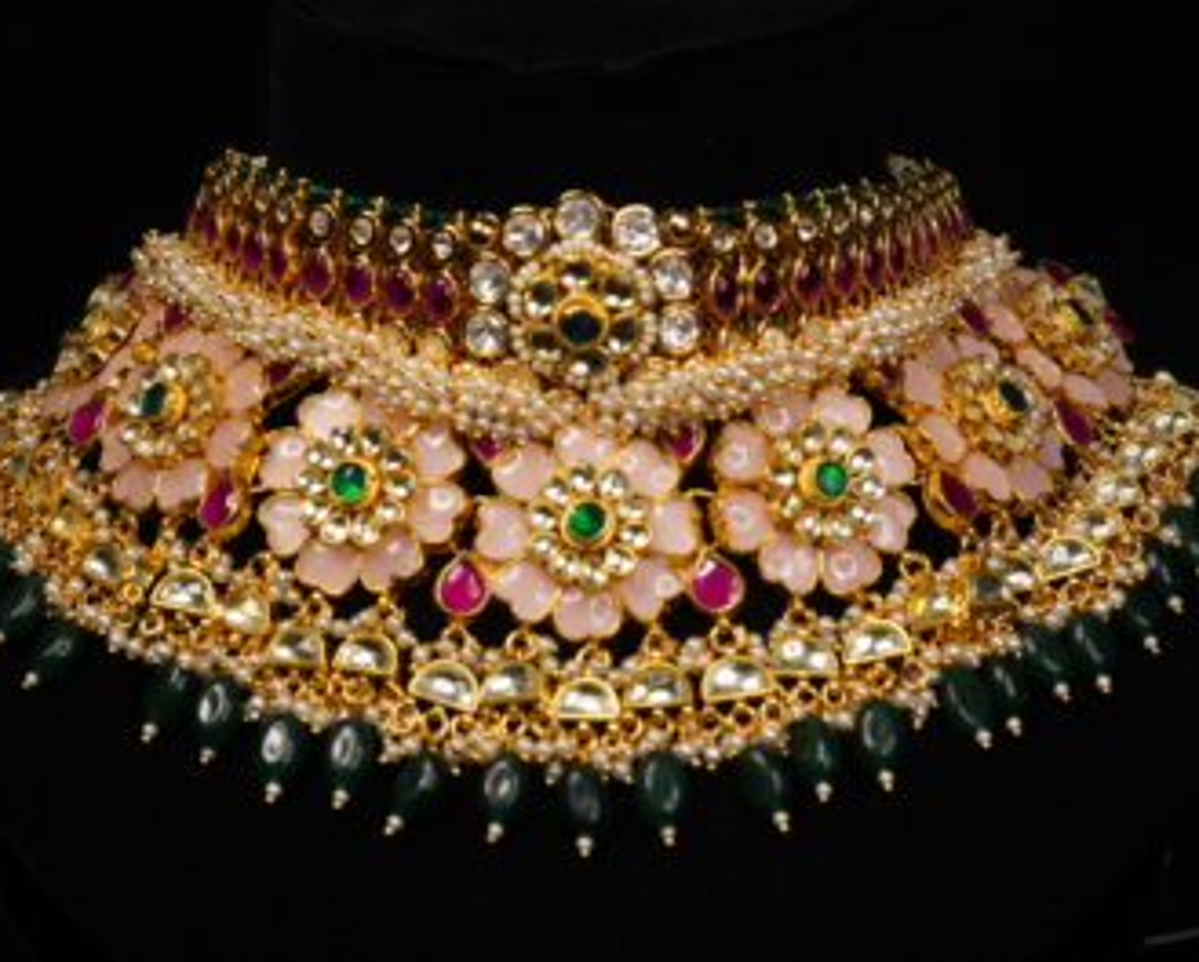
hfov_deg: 33.0
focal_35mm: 57
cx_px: 620
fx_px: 2025
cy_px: 479
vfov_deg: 26.7
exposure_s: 1/200
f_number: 9
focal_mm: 50
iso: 4000
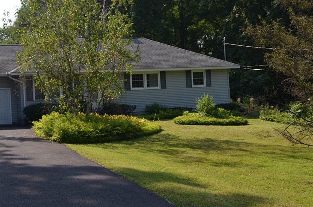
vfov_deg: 20.2
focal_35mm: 67
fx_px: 581
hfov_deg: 30.0
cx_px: 123
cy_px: 83
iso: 100
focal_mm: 30
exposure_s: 1/200
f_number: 9
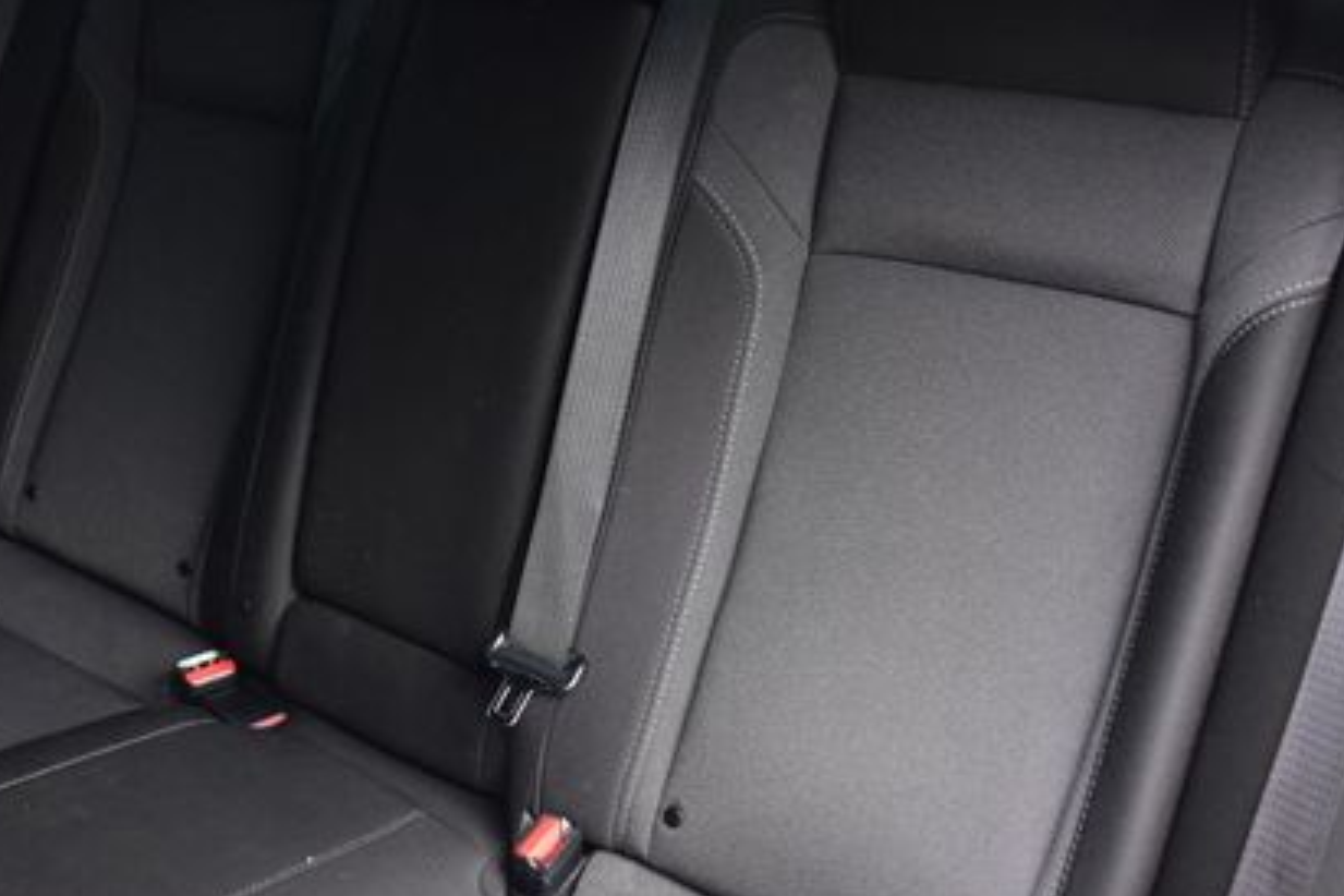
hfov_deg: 46.3
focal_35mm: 42
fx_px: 1568
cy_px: 428
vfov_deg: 31.9
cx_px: 579
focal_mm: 18
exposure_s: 1/15
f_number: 4
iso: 1600
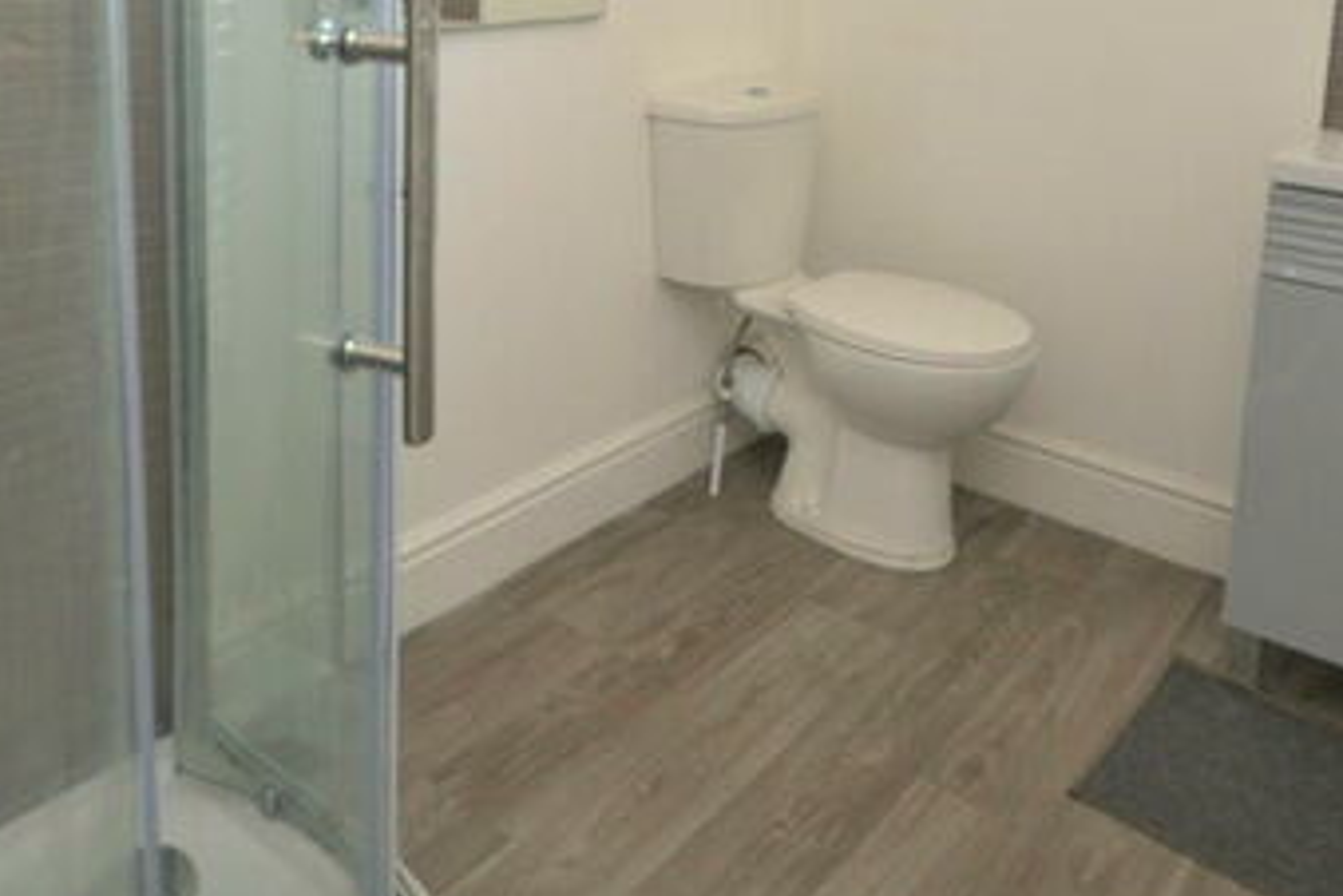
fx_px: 1156
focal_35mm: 31
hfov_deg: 60.3
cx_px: 654
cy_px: 61
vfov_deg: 38.8
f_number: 4
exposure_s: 1/60
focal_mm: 10
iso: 720
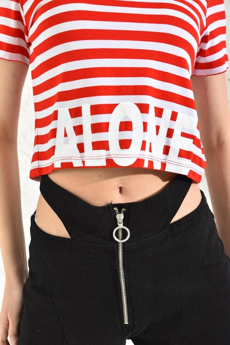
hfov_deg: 28.1
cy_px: 172
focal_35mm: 48
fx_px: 460
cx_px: 115
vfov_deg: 41.1
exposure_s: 1/160
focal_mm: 48
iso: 100
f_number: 7.1
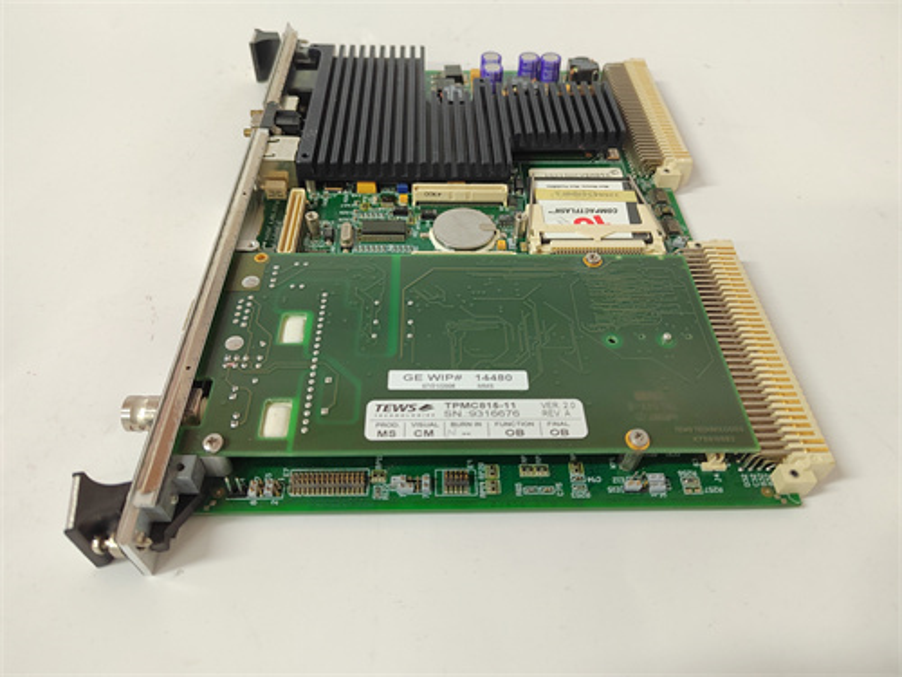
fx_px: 599
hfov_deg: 73.9
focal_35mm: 23
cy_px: 338
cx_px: 451
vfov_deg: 58.9
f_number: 1.9
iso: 1622
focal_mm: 5.52
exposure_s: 1/50
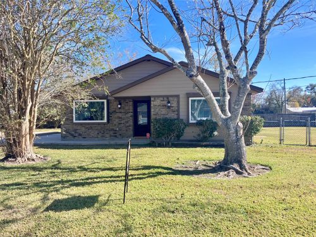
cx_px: 158
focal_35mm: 28
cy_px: 118
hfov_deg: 63.4
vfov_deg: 49.7
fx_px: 256
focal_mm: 3.99
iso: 32
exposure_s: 1/684
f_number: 1.8
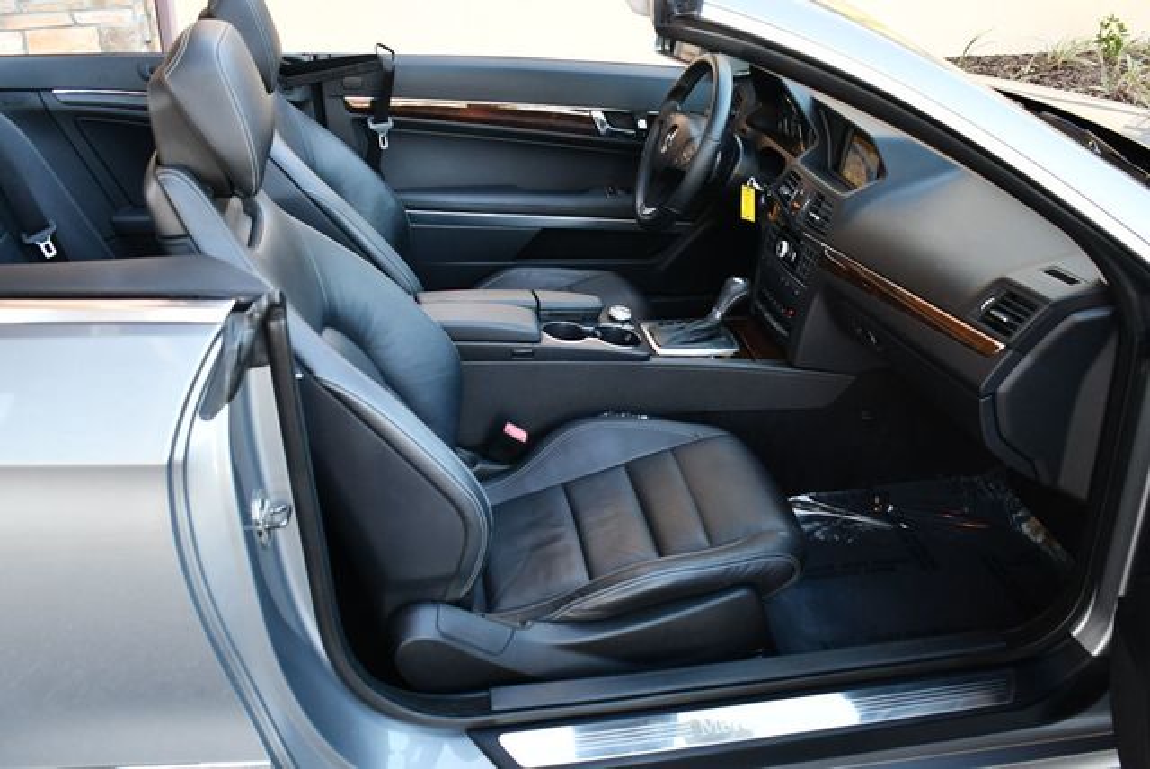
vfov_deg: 36.9
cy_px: 384
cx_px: 575
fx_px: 1151
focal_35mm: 36
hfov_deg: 53.1
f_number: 3.5
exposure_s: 1/250
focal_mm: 18
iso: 800
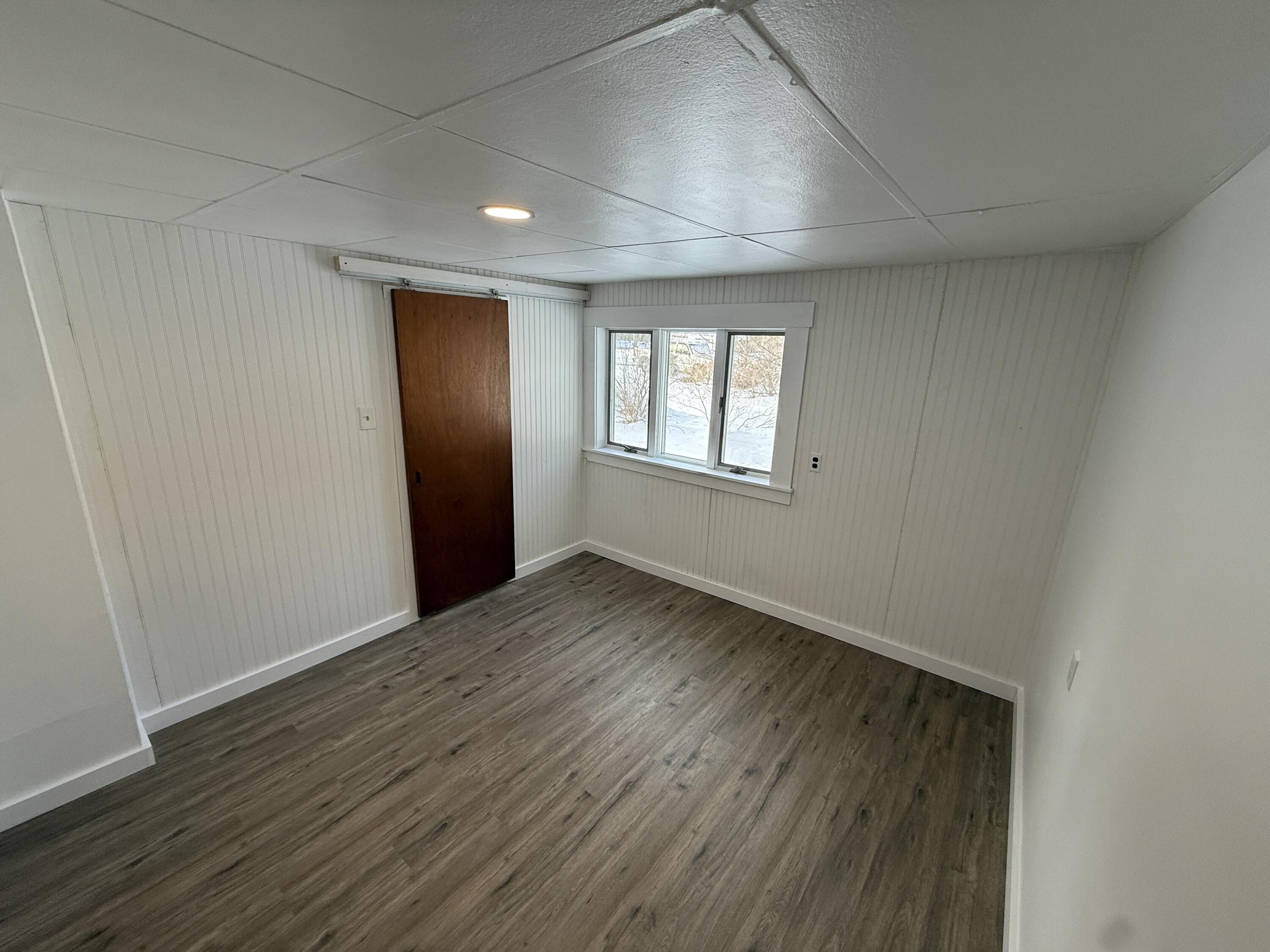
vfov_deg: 85.7
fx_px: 514
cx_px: 635
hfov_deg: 102.1
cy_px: 476
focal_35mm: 14
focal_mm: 2.22
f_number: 2.2
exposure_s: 1/120
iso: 100
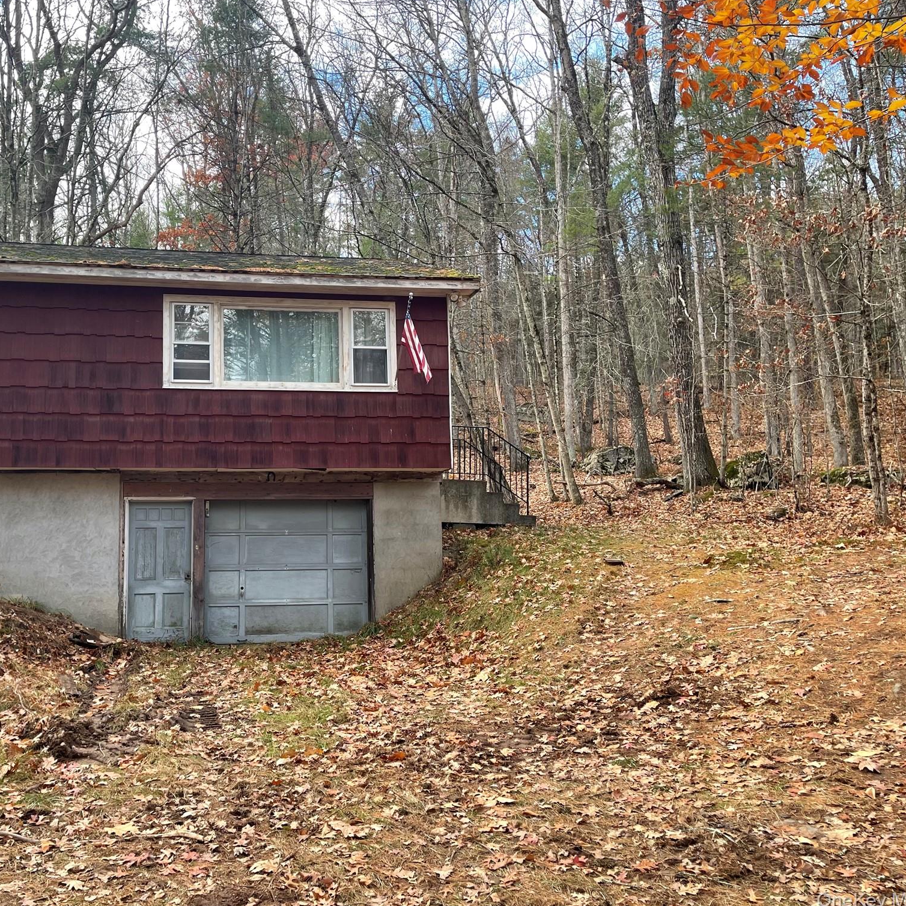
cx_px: 324
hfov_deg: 53.3
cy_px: 453
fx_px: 888
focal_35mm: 30
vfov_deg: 54.0
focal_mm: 5.1
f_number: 1.6
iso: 32
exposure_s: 1/134
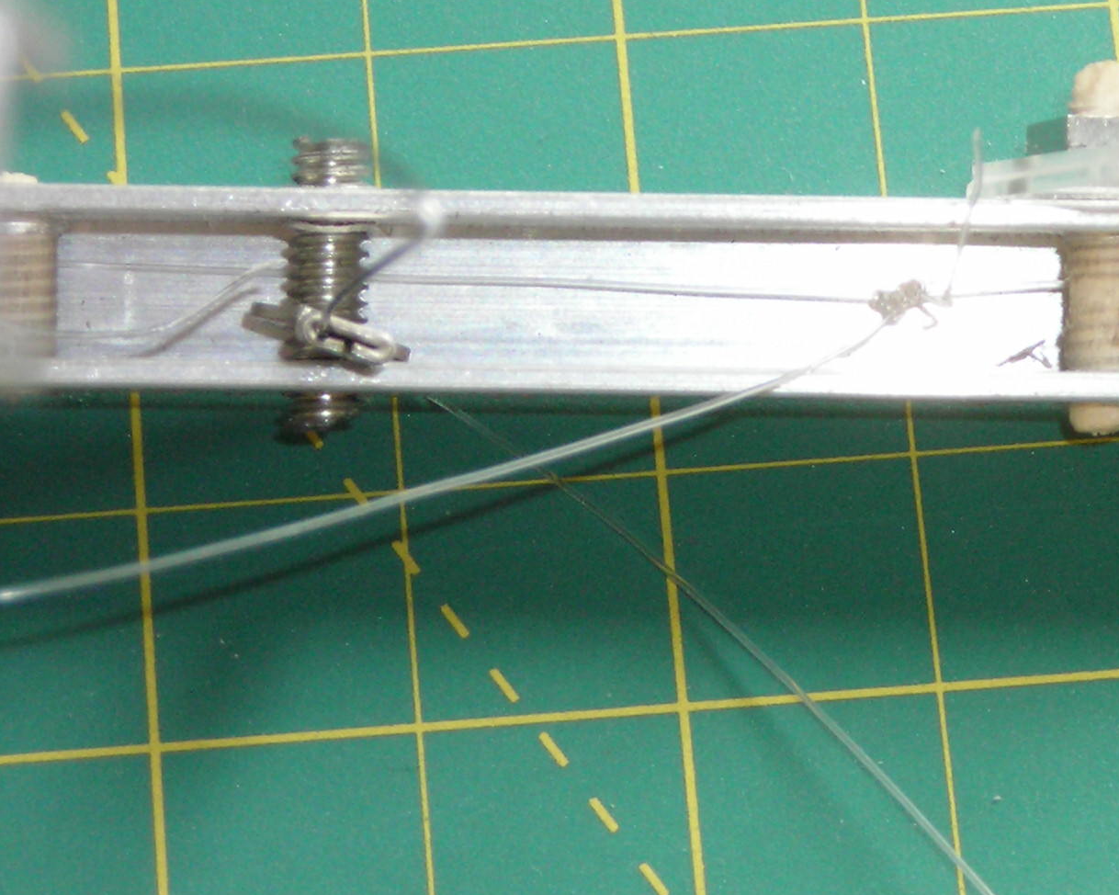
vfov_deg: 6.4
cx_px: 1190
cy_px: 322
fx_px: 7980
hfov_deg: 8.0
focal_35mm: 241
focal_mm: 19.2
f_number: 5.3
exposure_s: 1/4.5
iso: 200
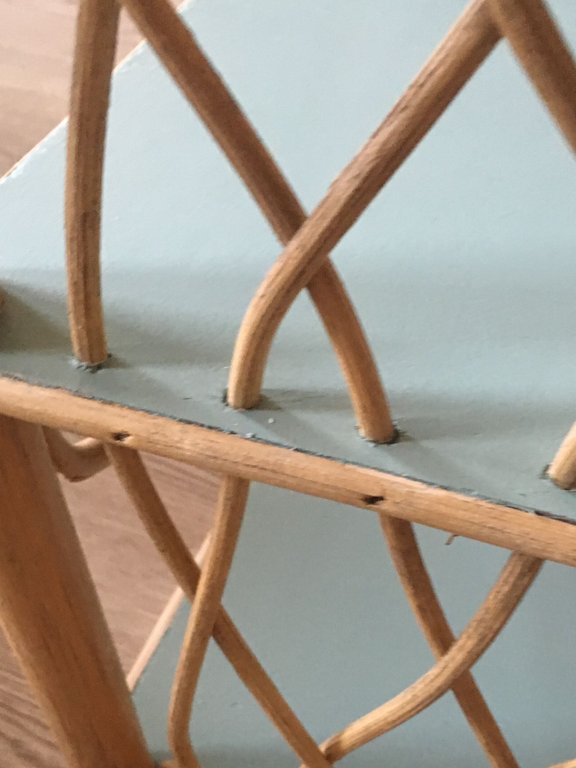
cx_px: 355
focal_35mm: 47
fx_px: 1043
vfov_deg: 39.9
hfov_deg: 30.8
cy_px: 516
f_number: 2.2
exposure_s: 1/17
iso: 200
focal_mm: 4.15
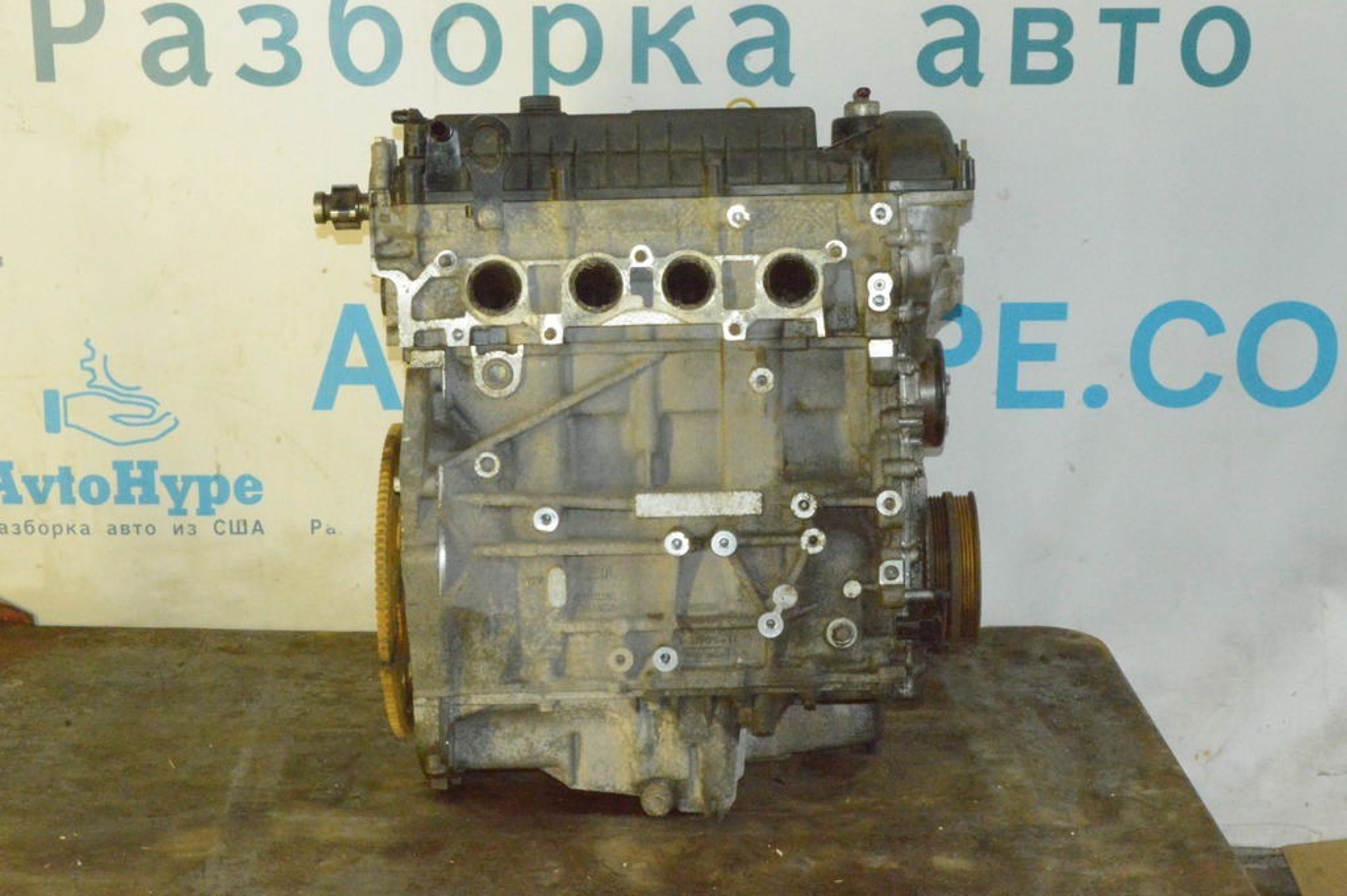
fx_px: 2524
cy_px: 448
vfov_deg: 20.1
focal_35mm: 68
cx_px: 674
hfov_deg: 29.9
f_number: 32
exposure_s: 1/50
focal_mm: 45
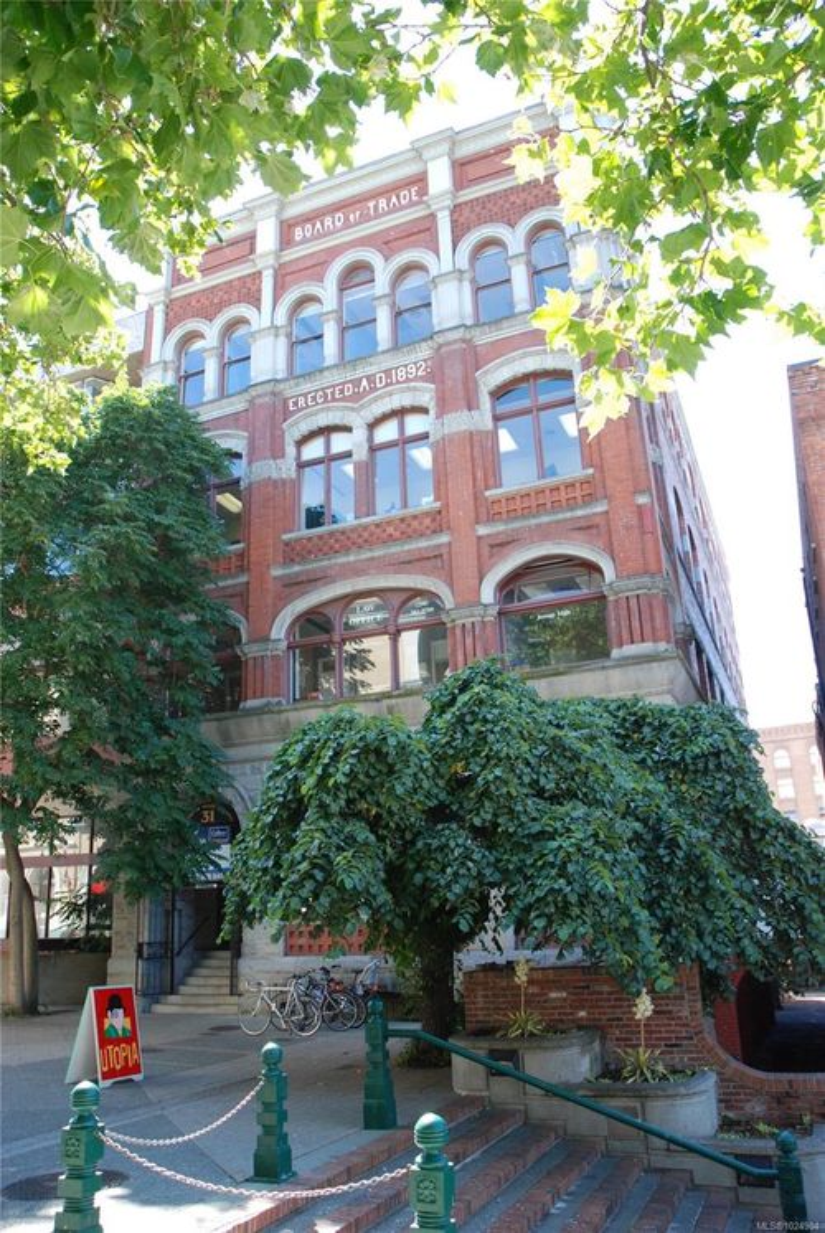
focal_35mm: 27
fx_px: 925
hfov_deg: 48.0
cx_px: 412
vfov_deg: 67.3
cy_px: 616
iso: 500
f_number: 5
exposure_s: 1/200
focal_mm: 18
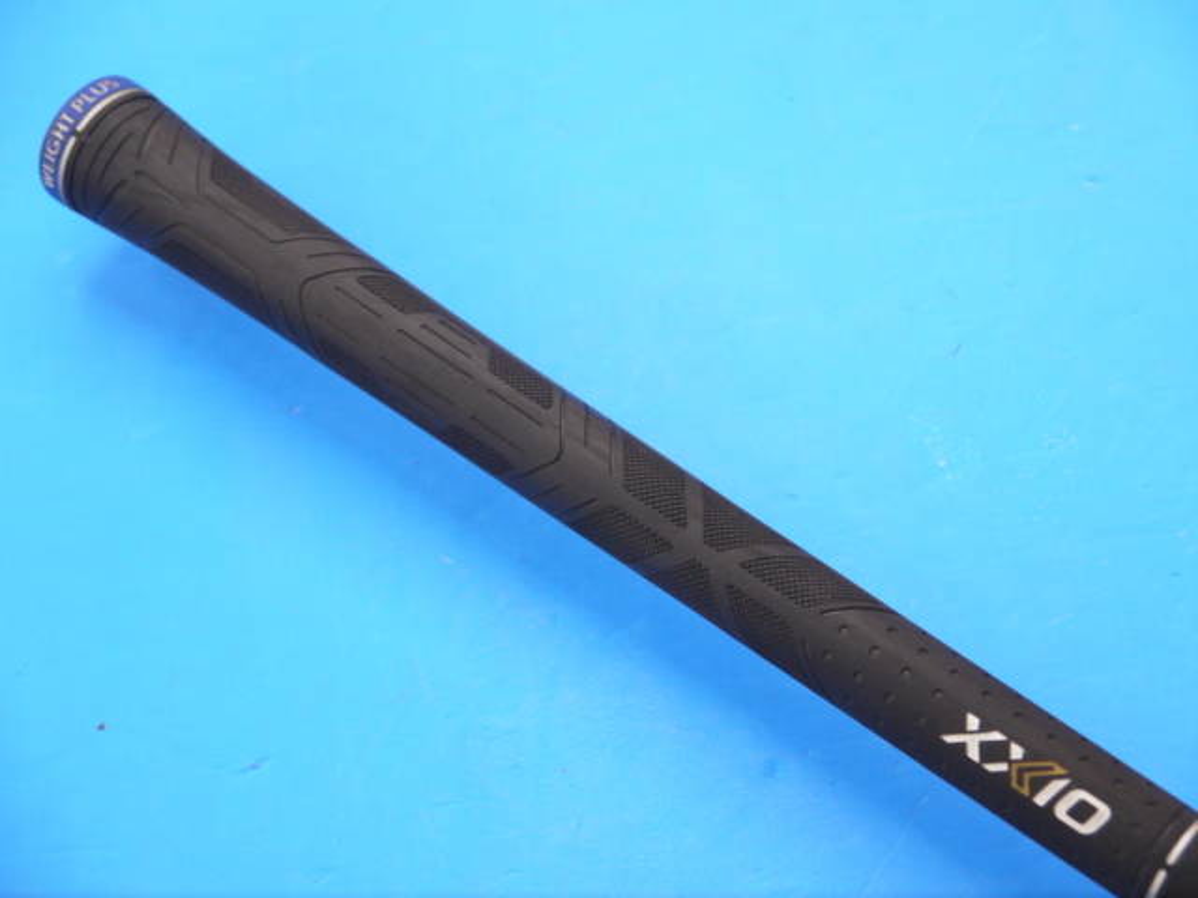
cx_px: 599
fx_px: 2907
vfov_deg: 17.6
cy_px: 449
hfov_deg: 23.3
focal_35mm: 84
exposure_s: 1/80
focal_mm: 42
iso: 800
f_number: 5.6
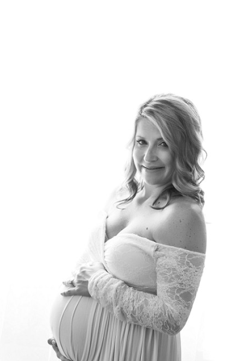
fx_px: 612
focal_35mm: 61
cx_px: 141
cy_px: 209
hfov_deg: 22.2
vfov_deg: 32.8
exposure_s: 1/200
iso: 100
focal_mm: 35
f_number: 3.2
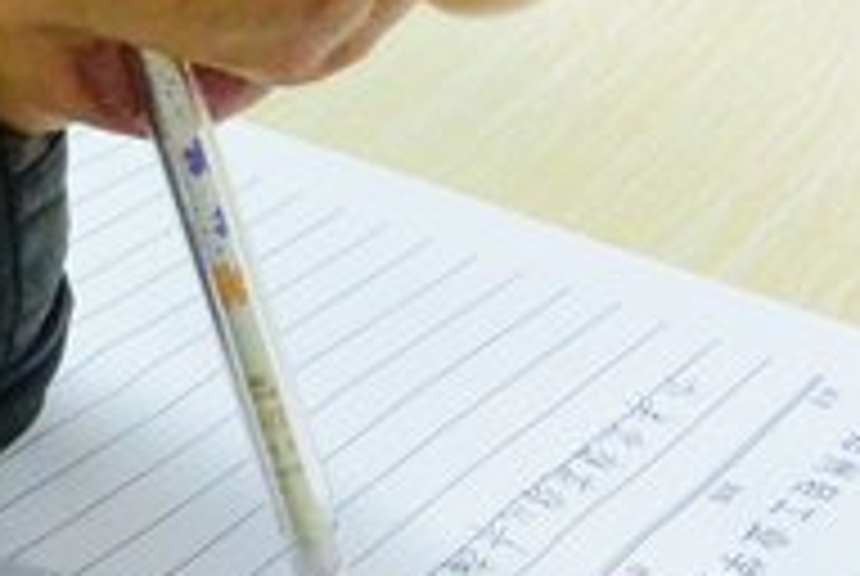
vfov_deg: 10.6
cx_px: 14
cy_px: -533
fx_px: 2871
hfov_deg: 16.7
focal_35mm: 120
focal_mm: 10
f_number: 4.5
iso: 1600
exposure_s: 1/60
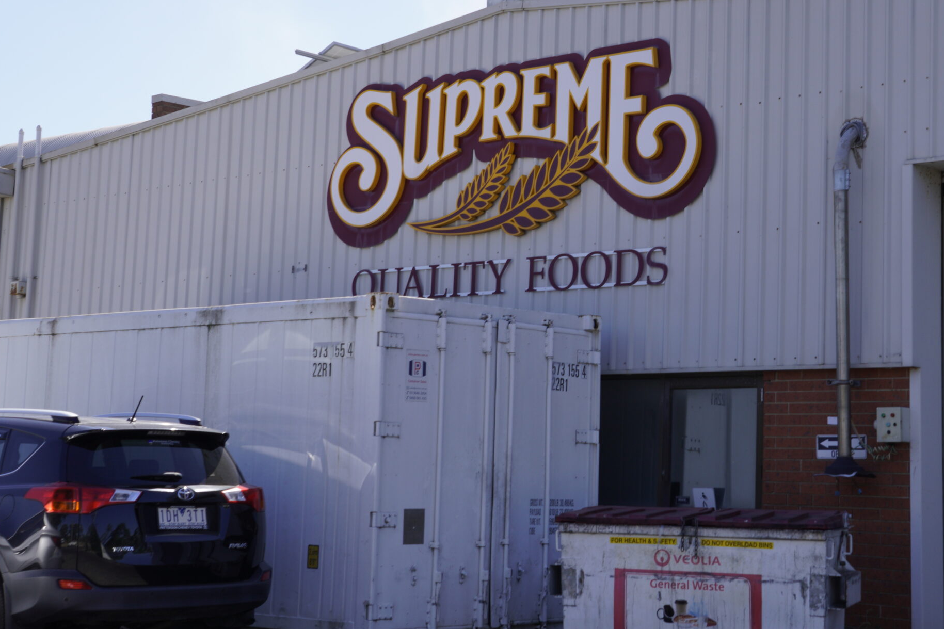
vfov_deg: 19.3
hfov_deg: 28.6
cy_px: 232
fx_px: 1844
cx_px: 595
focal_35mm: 70
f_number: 6.3
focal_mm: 33.5
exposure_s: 1/250
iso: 100
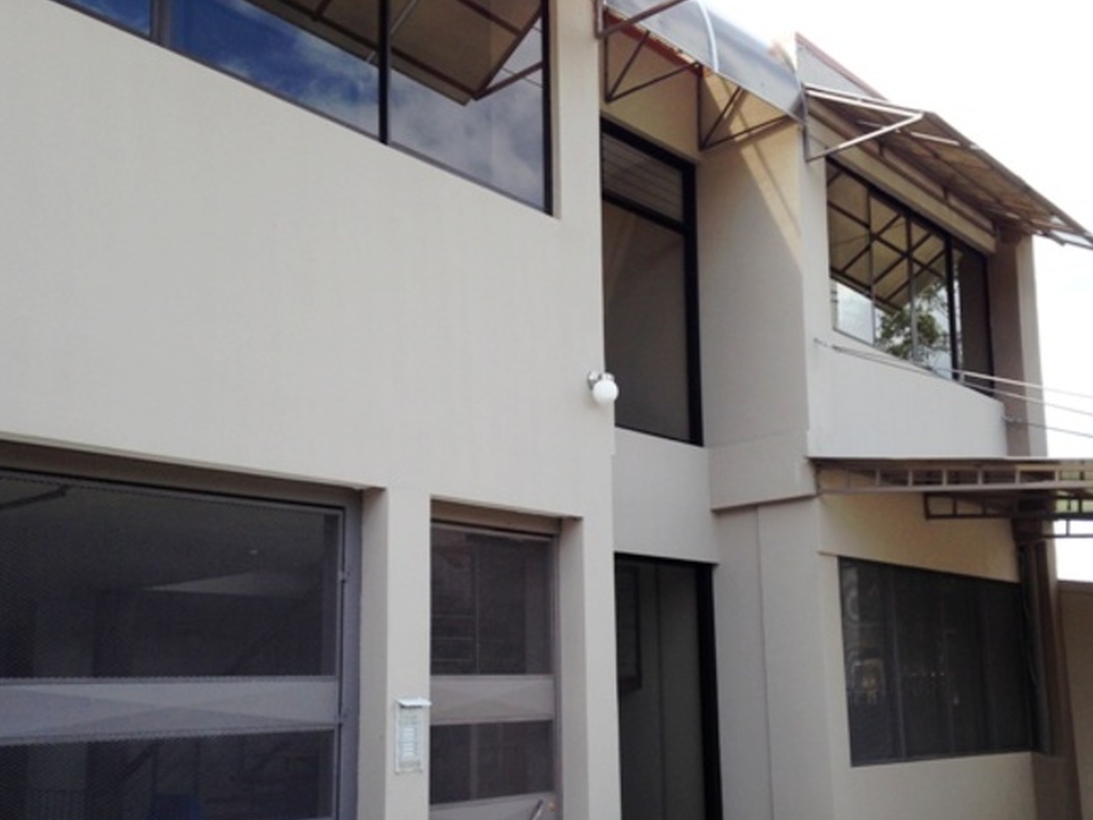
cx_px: 606
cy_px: 506
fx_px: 1295
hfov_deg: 45.7
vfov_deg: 35.0
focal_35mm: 41
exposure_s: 1/669
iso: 64
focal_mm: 4.12
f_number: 2.4
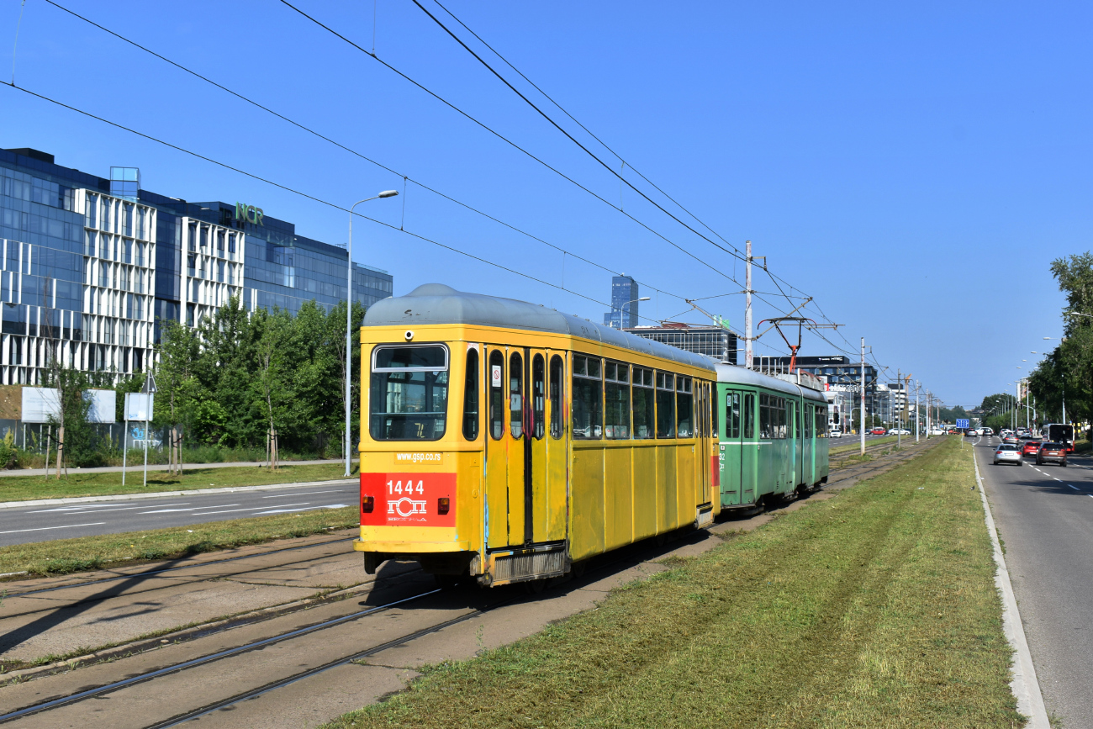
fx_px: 1366
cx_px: 546
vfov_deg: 29.9
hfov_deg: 43.6
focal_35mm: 45
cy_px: 364
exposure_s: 1/400
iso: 200
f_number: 10
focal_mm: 30
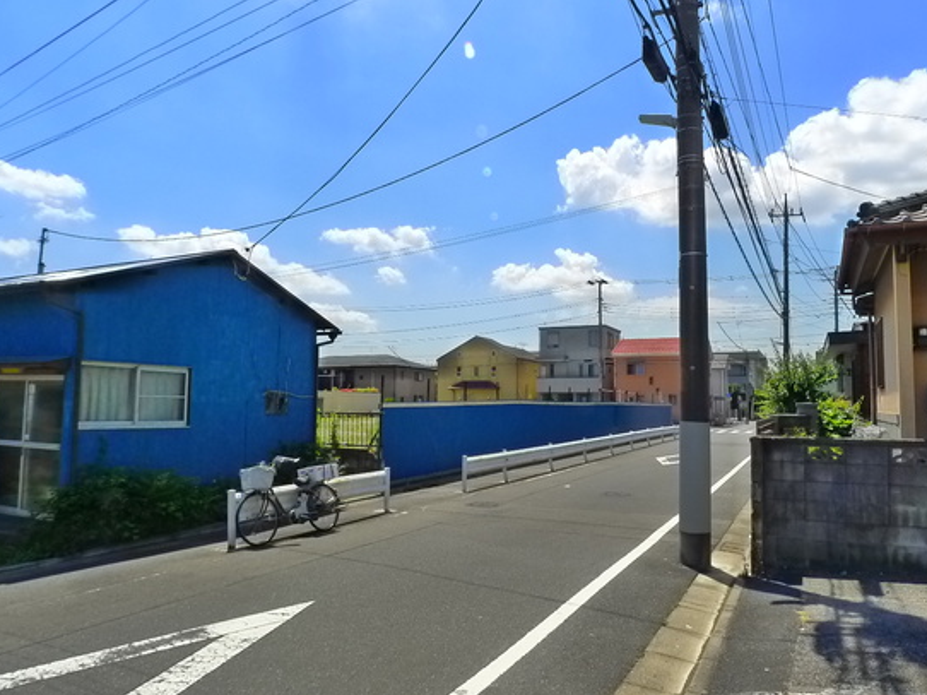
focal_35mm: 31
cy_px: 348
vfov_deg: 45.4
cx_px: 522
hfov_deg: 58.2
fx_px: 830
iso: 400
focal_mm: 5.1
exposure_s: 1/800
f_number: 4.5
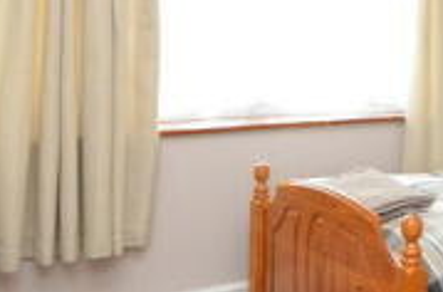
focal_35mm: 55
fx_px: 674
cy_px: 37
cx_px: 448
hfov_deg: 33.2
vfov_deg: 23.9
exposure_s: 1/60
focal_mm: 10
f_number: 4
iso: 1400
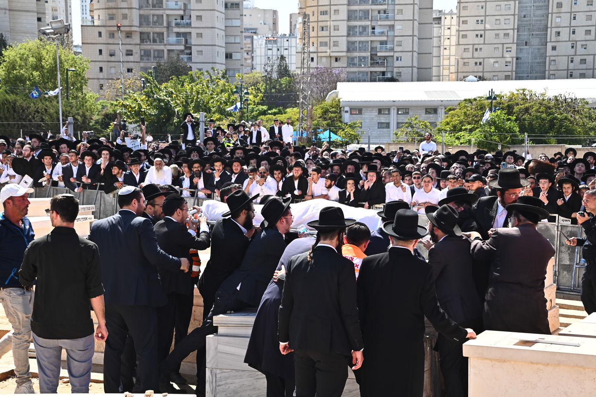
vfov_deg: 17.5
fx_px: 1291
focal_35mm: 78
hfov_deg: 26.0
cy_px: 198
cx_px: 298
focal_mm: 78
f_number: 14
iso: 320
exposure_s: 1/125
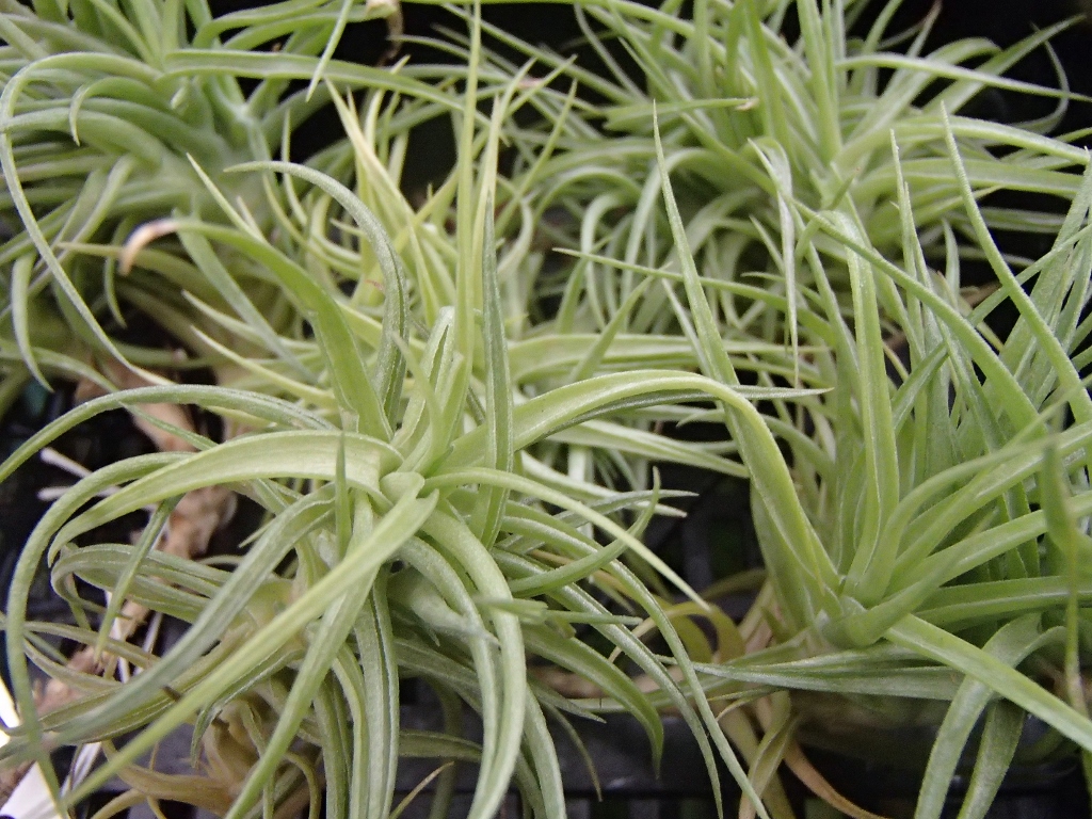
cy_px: 410
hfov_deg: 50.1
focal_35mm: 37
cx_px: 546
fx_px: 1167
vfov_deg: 38.7
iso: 800
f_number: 4.7
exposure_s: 1/160
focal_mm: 6.64
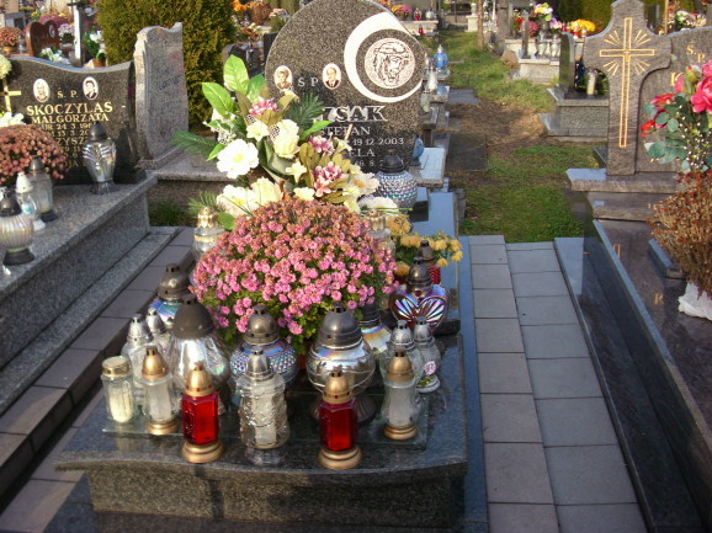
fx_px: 843
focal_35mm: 41
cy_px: 239
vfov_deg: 35.1
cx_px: 335
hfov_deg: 45.8
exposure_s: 1/309
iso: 50
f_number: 2.8
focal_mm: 6.2
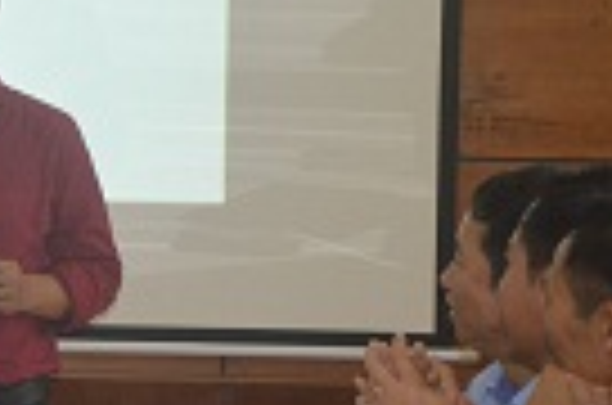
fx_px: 4952
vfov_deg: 4.7
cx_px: -248
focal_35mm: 292
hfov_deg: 7.0
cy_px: 160
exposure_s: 1/60
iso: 900
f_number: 5.3
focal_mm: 66
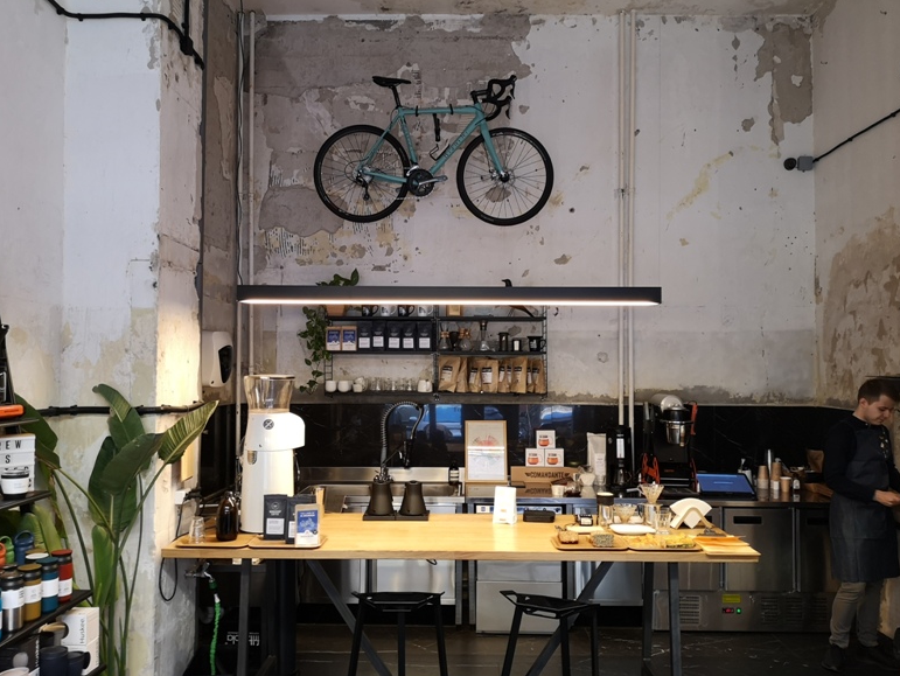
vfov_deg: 49.8
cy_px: 346
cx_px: 455
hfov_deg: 63.4
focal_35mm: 28
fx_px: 728
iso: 200
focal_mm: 3.95
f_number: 1.8
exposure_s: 1/30
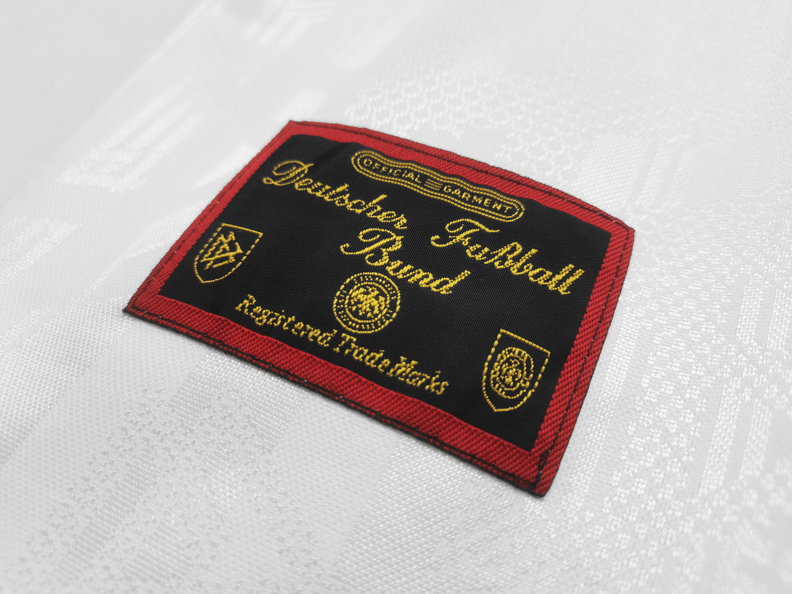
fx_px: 595
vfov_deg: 53.1
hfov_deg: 67.3
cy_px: 297
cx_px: 396
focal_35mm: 26
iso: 100
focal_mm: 5.58
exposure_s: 1/120
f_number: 1.8
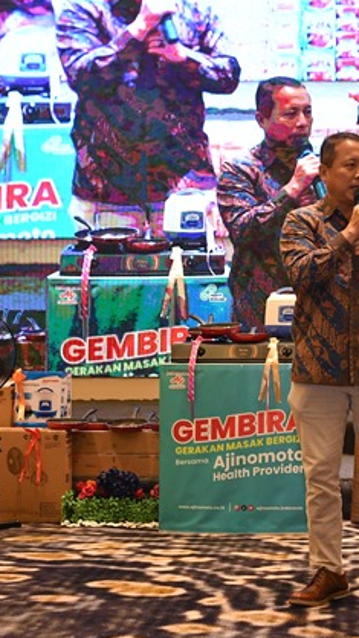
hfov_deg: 22.3
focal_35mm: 53
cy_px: 315
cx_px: 299
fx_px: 897
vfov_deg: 39.2
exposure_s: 1/250
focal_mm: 22
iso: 2000
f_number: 4
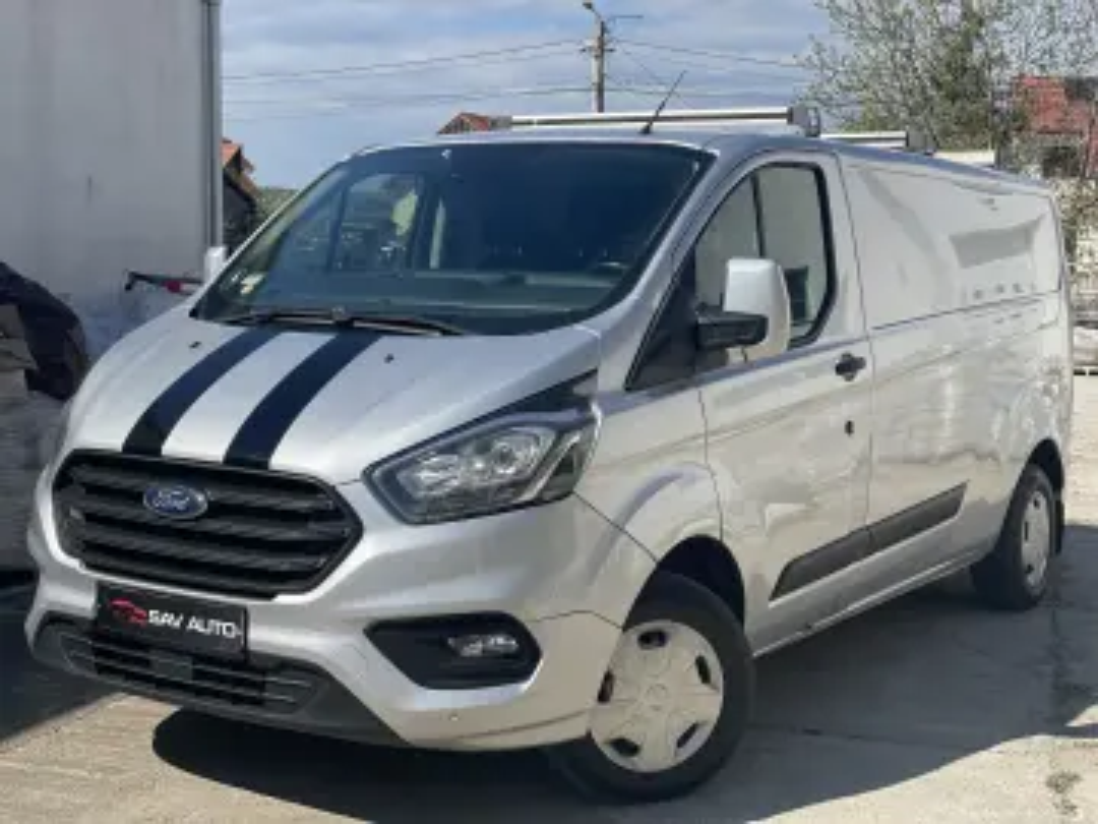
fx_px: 1649
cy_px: 412
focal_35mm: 52
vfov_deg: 28.0
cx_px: 549
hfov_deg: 36.8
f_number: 2
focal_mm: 6
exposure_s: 1/2283
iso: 32
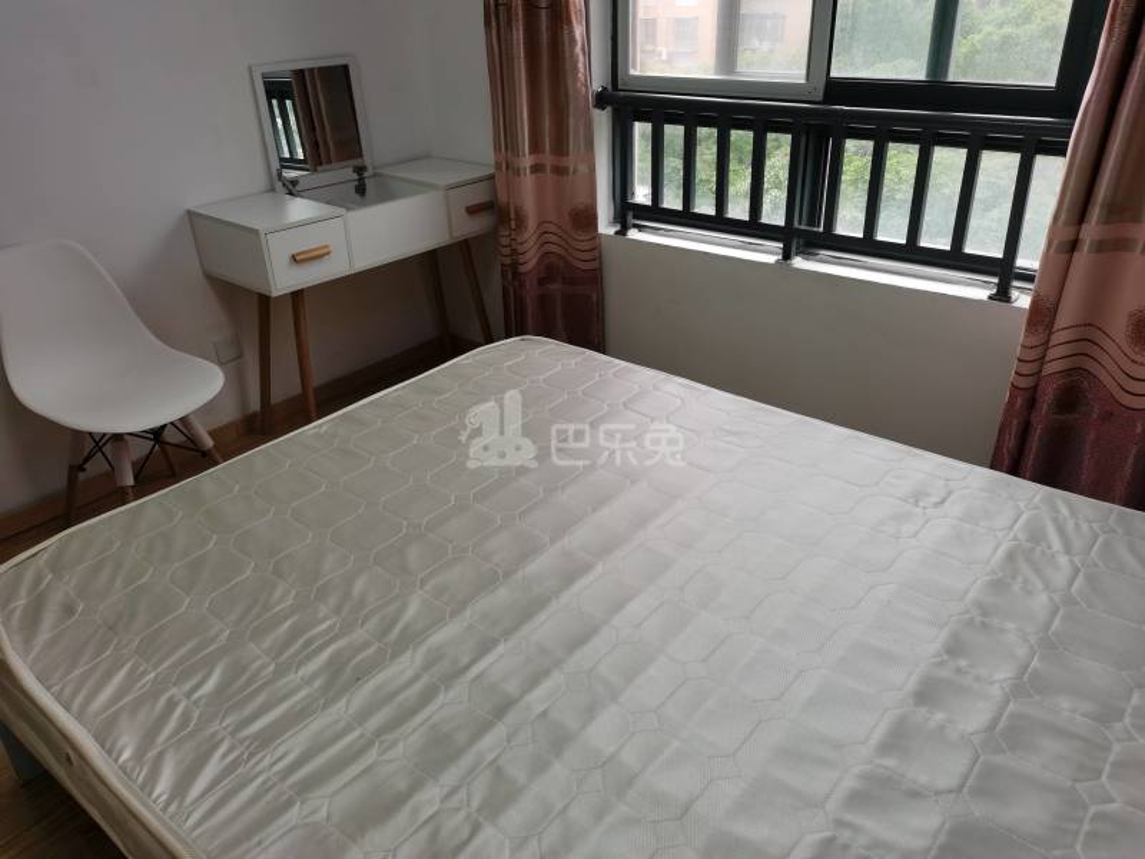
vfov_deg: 53.1
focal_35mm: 26
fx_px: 860
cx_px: 572
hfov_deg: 67.3
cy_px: 430
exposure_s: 1/100
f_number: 1.8
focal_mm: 5.58
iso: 64
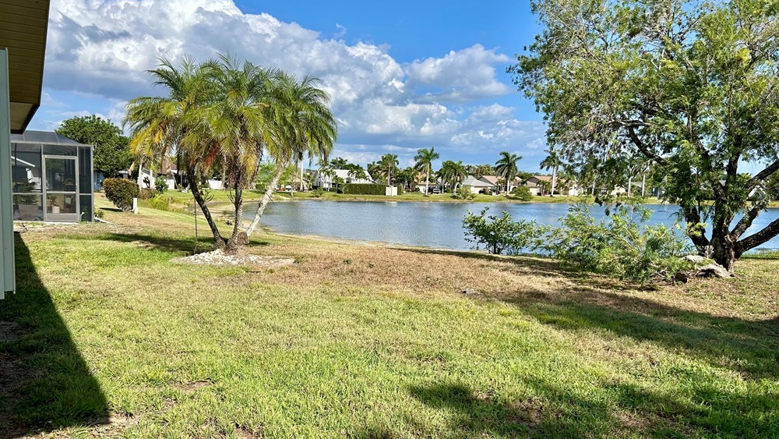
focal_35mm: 29
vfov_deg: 40.2
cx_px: 392
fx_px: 599
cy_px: 235
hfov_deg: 66.1
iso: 50
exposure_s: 1/4630
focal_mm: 5.7
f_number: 1.5
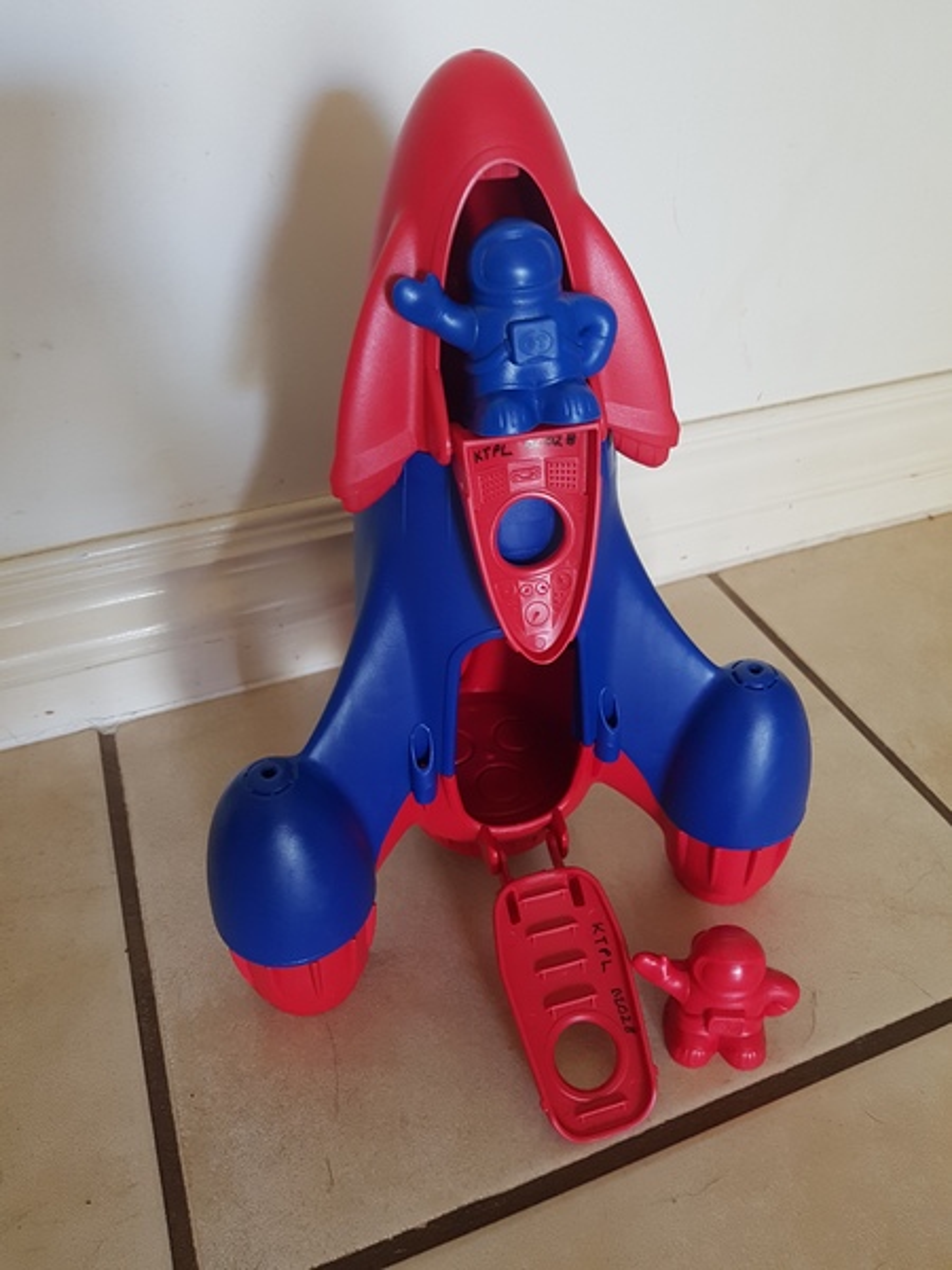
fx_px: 953
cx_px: 476
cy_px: 635
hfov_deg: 53.1
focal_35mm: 26
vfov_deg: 67.3
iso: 200
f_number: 1.7
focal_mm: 4.2
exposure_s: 1/13
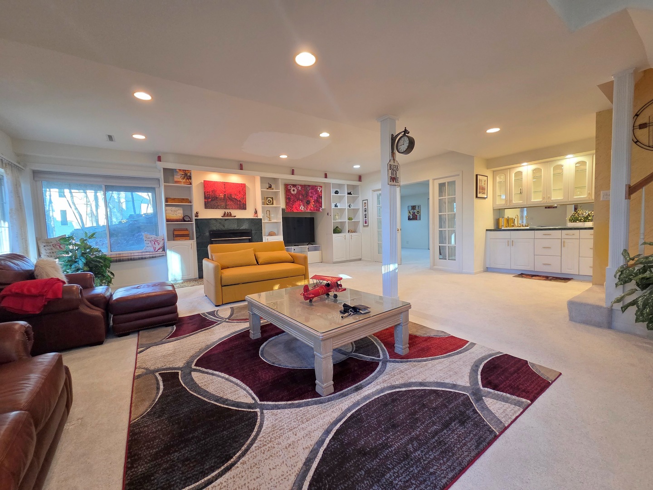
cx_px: 326
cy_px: 245
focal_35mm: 13
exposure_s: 1/60
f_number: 2.2
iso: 160
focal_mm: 2.2
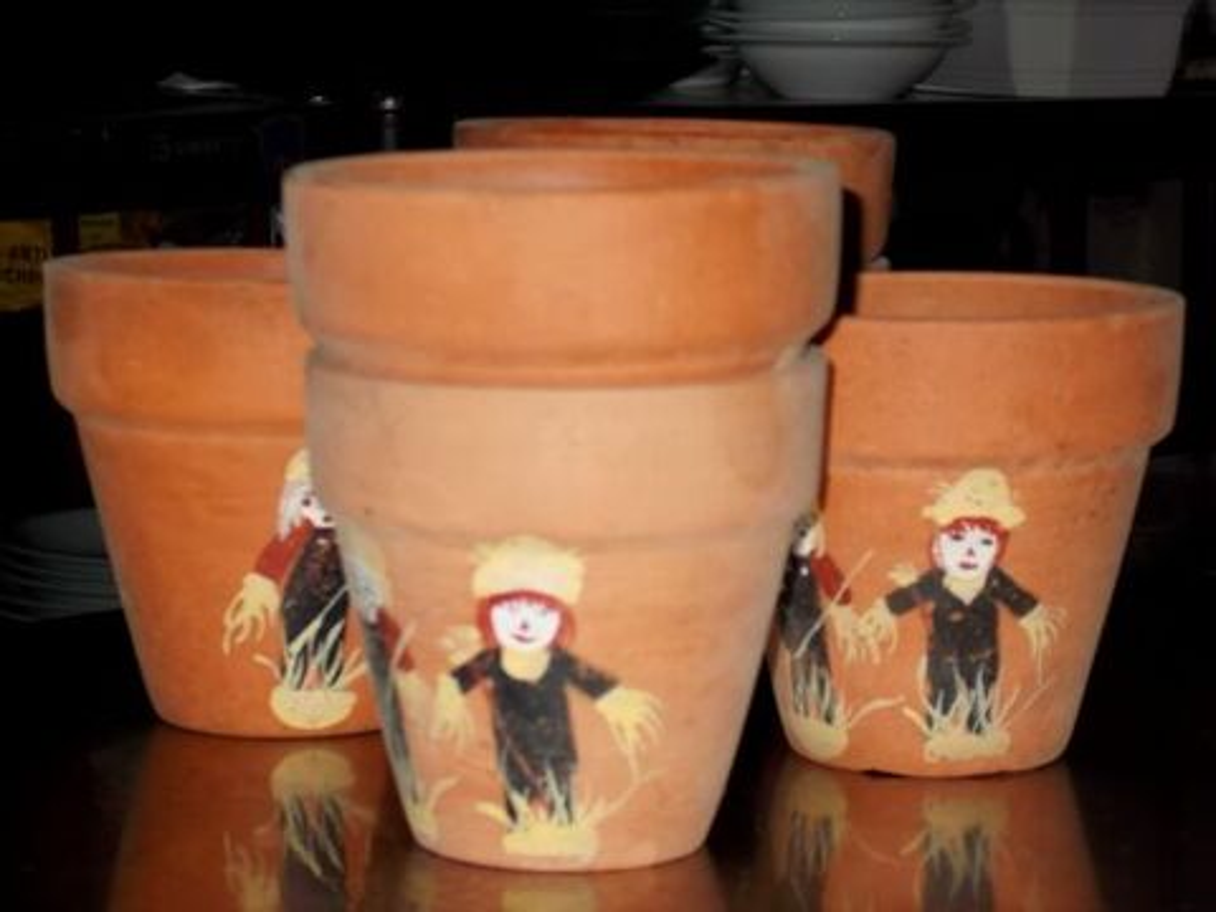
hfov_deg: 17.4
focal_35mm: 113
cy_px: 456
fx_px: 3969
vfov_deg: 13.1
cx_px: 608
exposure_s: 1/60
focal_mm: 20.1
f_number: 6
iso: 200
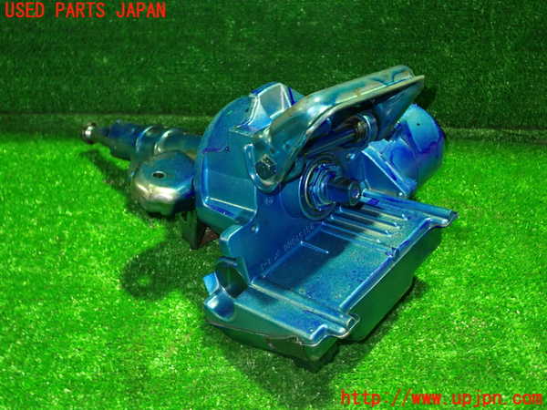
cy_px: 205
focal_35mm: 36
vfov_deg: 39.7
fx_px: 569
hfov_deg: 51.4
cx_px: 274
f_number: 2.5
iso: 800
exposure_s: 1/13
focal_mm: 6.37
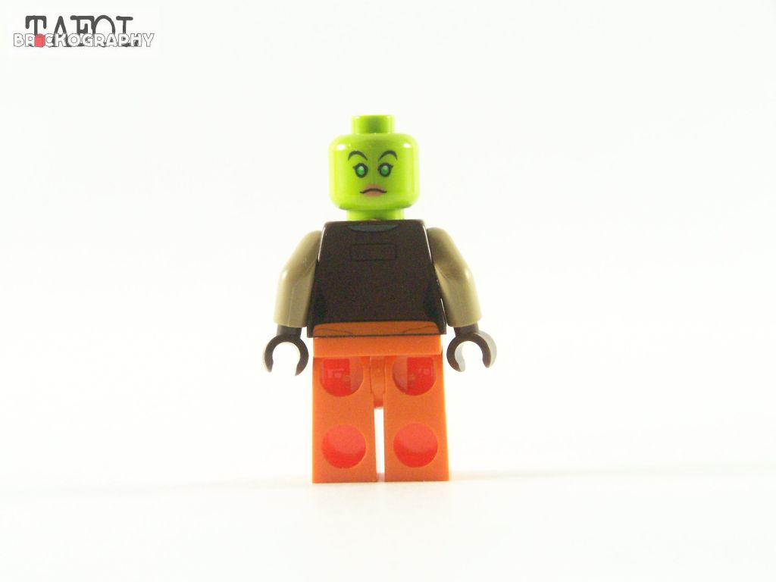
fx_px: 2354
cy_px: 291
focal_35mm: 105
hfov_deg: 18.7
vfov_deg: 14.1
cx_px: 388
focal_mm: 17.5
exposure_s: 1/60
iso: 400
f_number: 4
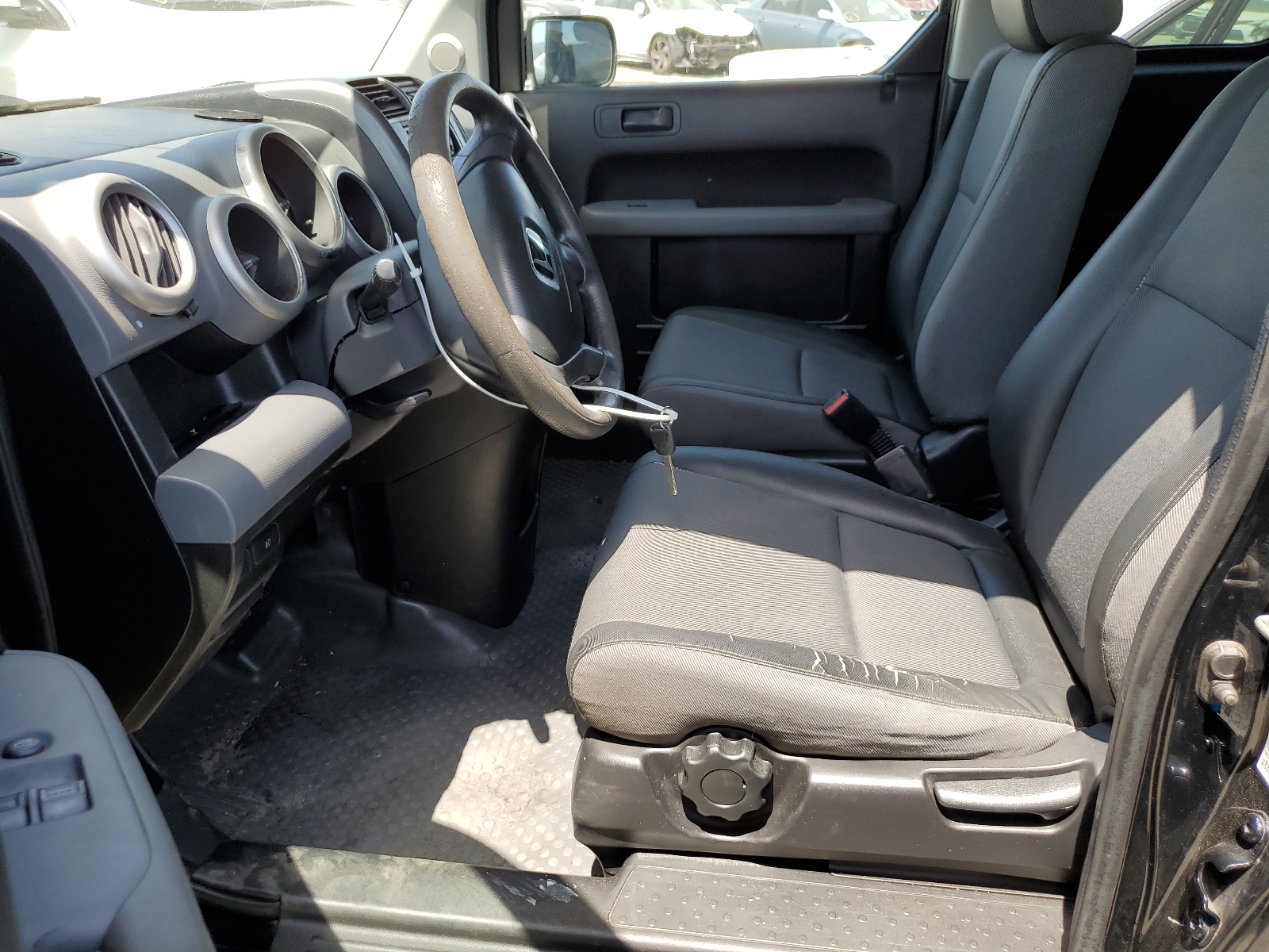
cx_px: 634
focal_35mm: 26
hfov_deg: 67.3
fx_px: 953
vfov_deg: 53.1
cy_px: 476
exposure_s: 1/556
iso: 50
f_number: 1.5
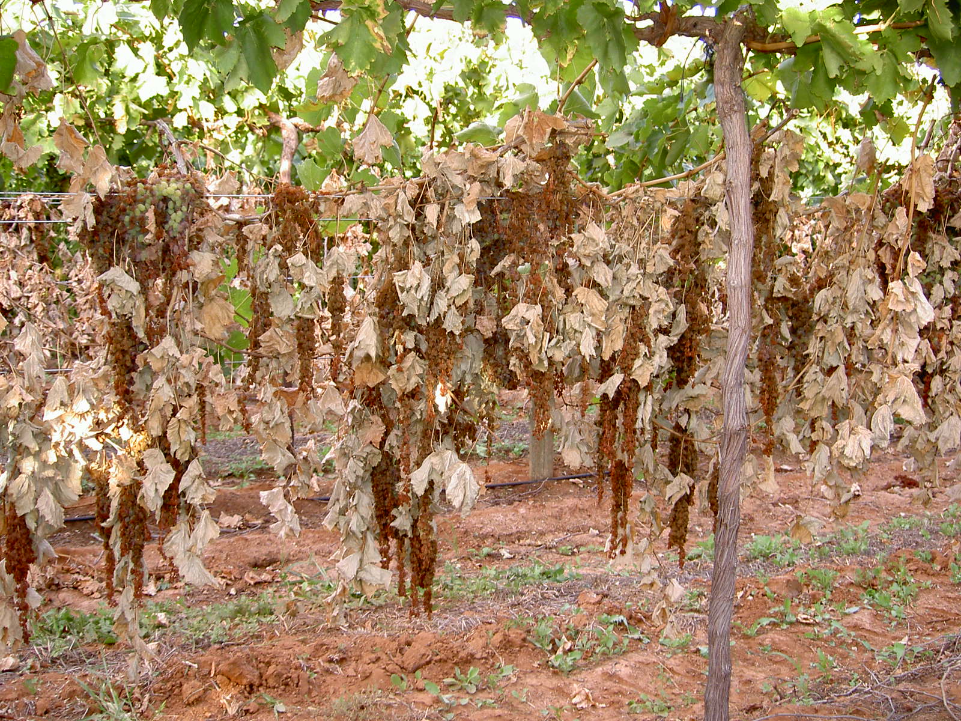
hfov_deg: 47.9
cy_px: 360
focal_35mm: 39
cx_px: 480
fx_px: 1083
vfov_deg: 36.8
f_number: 2.8
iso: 100
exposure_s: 1/40.8
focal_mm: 8
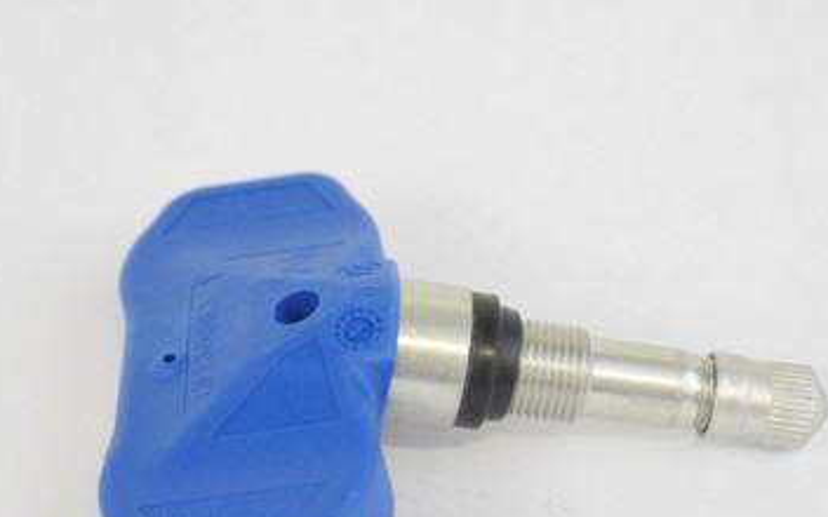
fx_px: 3451
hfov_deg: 13.7
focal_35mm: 153
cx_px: 435
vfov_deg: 8.6
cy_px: 370
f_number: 5.6
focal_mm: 55
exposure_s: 1/60
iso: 1600
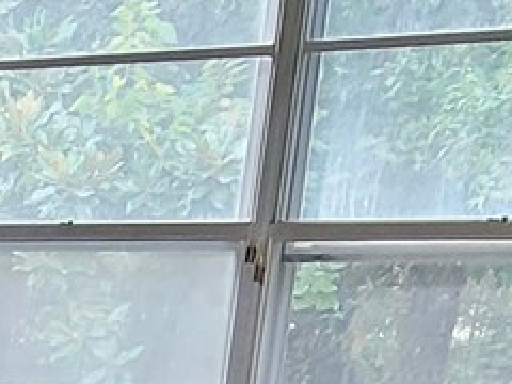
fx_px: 1538
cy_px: 883
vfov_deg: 11.9
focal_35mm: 104
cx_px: -384
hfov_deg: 16.2
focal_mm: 2.2
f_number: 2.2
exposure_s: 1/60
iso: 200
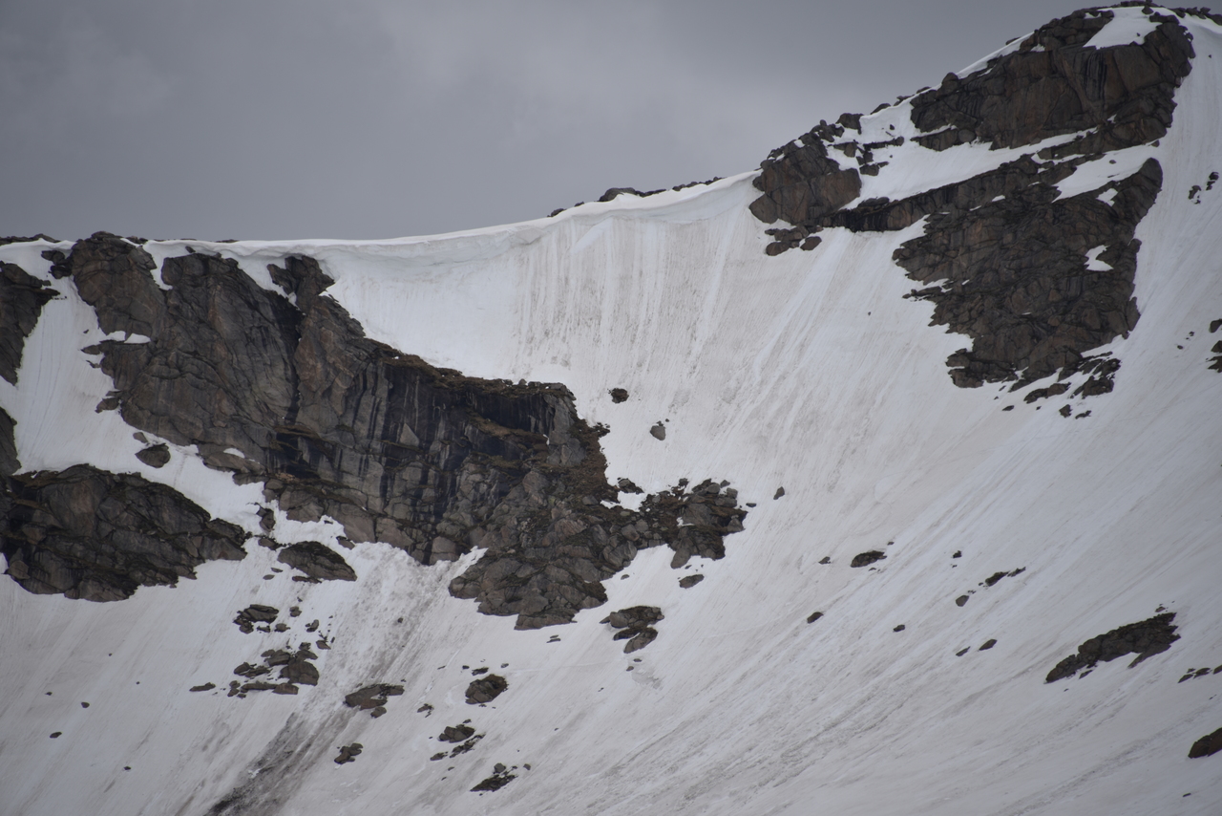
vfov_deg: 4.6
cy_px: 408
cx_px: 611
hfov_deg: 6.9
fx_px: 10185
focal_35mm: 300
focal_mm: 300
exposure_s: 1/640
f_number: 6.3
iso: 100
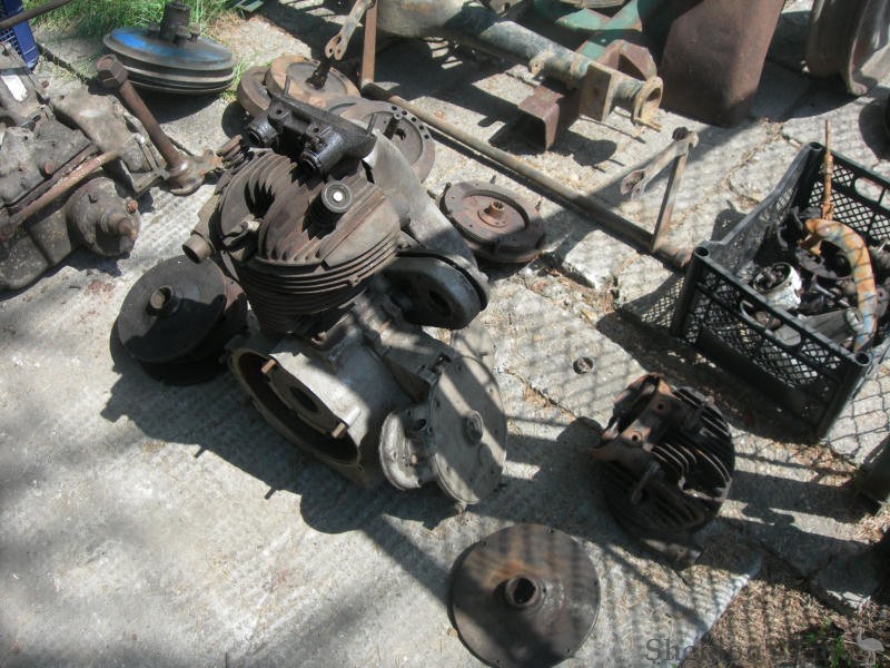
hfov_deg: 49.0
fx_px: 977
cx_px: 445
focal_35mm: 38
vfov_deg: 37.7
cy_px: 334
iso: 50
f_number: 4.8
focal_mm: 7.8
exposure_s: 1/196
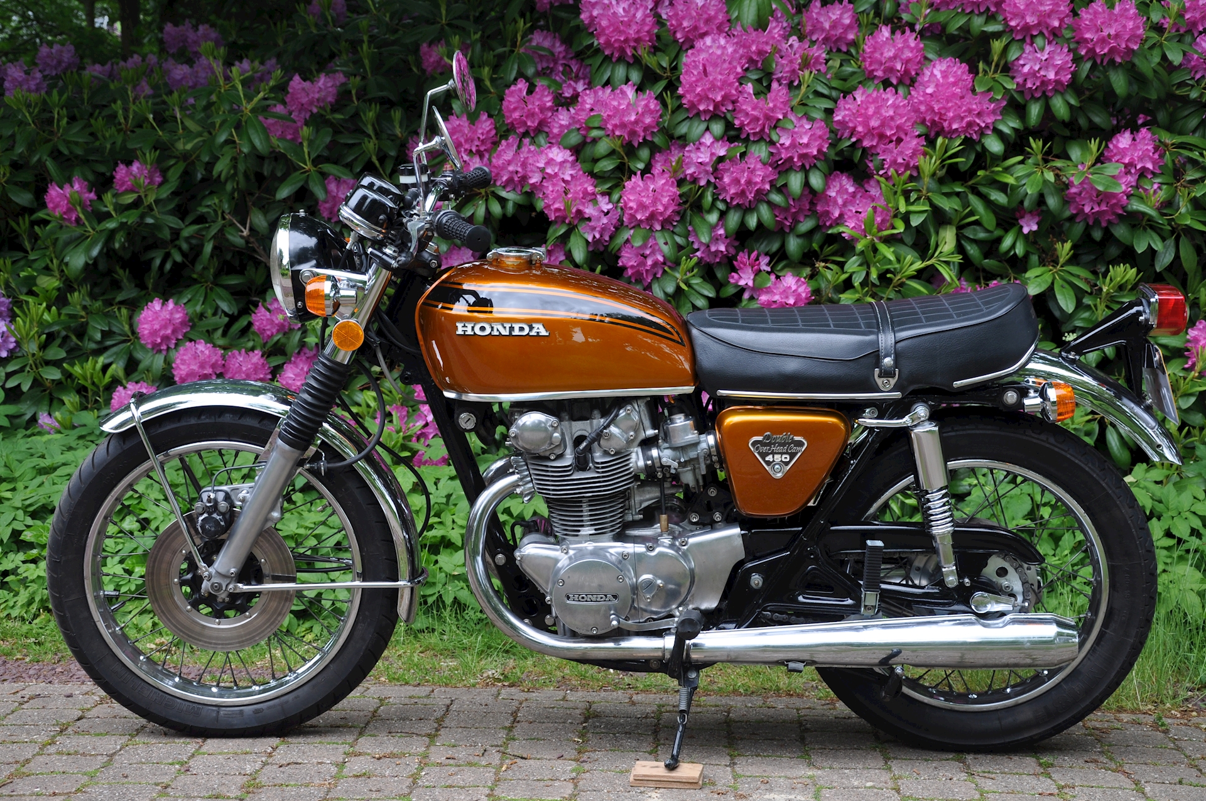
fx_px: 2258
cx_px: 603
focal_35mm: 68
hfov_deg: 29.9
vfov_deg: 20.1
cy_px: 400
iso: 200
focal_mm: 45
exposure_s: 1/200
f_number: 7.1
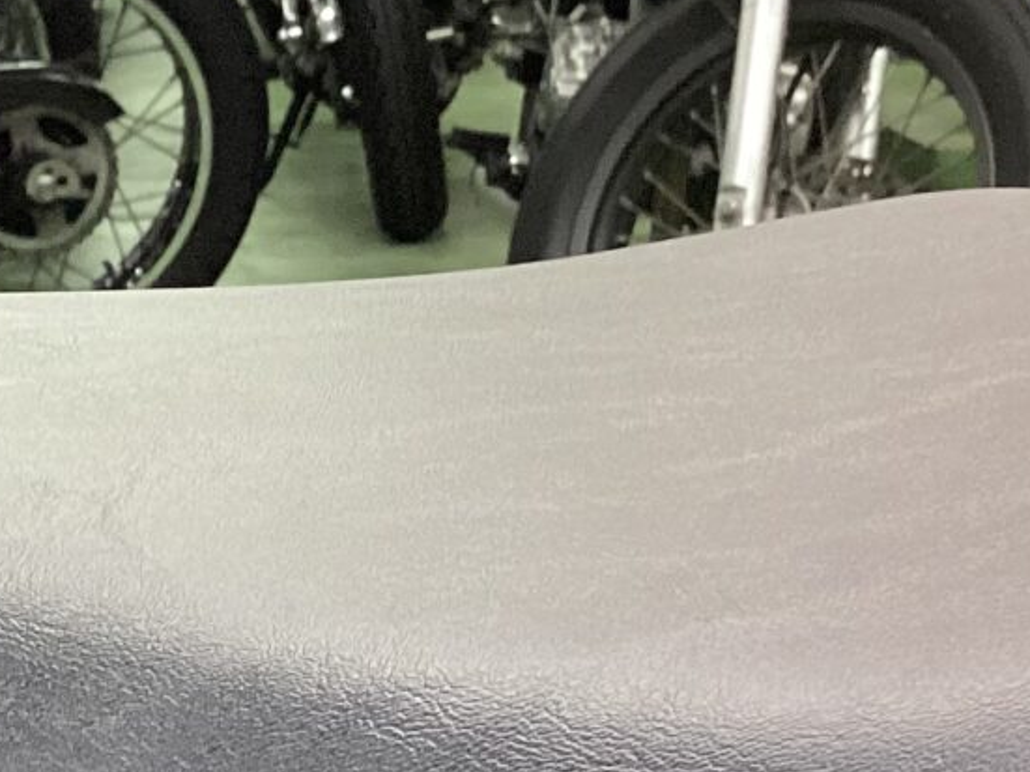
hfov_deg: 18.0
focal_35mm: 108
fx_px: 3213
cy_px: 1056
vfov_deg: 13.1
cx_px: 123
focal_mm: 3.3
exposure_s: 1/50
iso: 200
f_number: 2.4
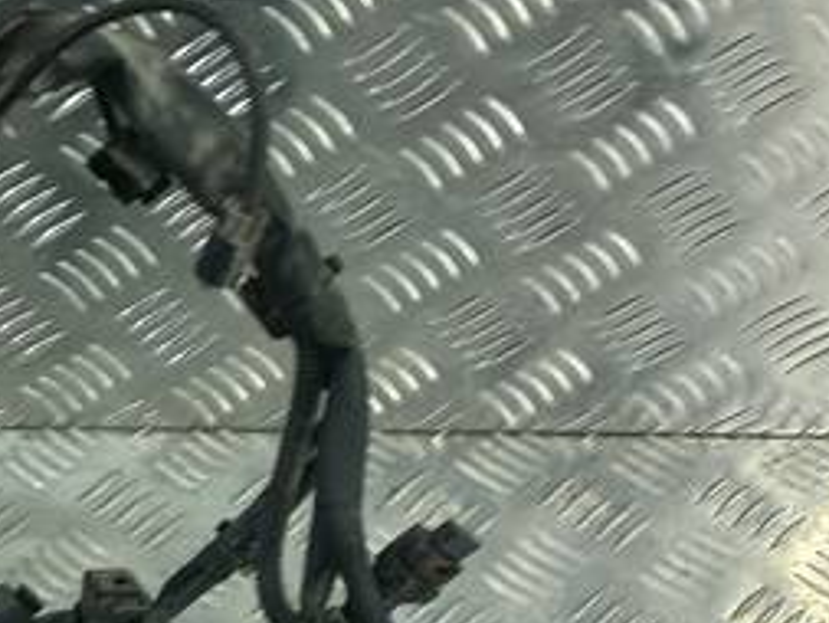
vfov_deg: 13.9
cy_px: 872
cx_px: -285
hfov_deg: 18.0
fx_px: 2420
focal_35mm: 101
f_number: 1.8
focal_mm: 4.6
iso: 50
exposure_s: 1/50
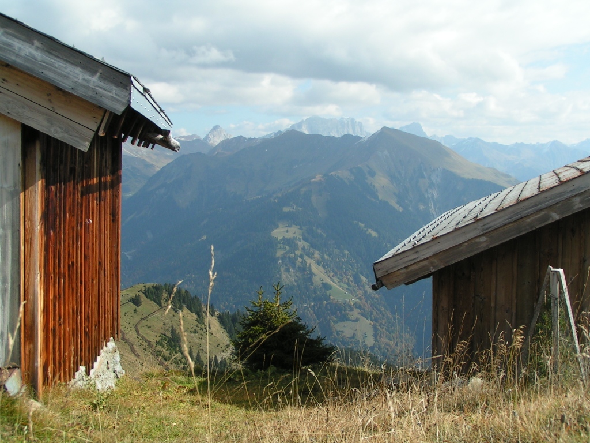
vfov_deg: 32.2
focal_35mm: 45
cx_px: 295
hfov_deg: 42.1
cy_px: 222
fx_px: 767
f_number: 5.6
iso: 50
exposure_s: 1/320
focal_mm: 6.9
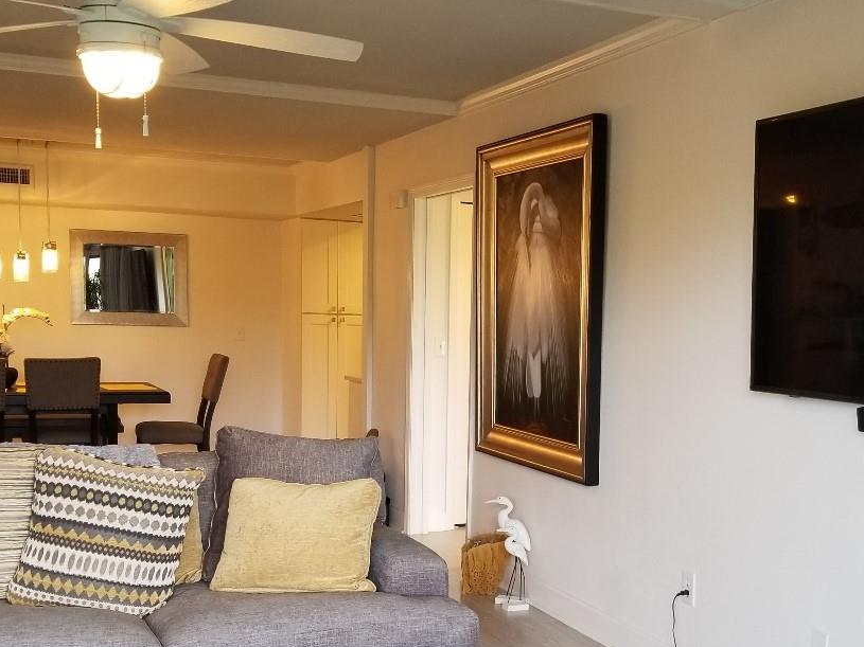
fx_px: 1123
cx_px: 509
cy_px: 439
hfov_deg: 41.9
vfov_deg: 31.9
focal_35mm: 45
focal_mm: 4.3
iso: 100
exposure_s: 1/60
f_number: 1.7
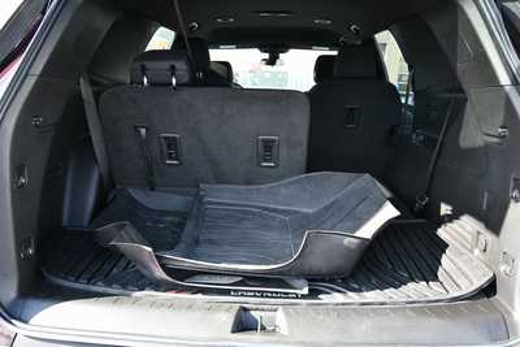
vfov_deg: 43.6
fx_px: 433
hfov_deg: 61.9
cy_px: 174
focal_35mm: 30
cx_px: 260
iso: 800
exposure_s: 1/200
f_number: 5.6
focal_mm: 20
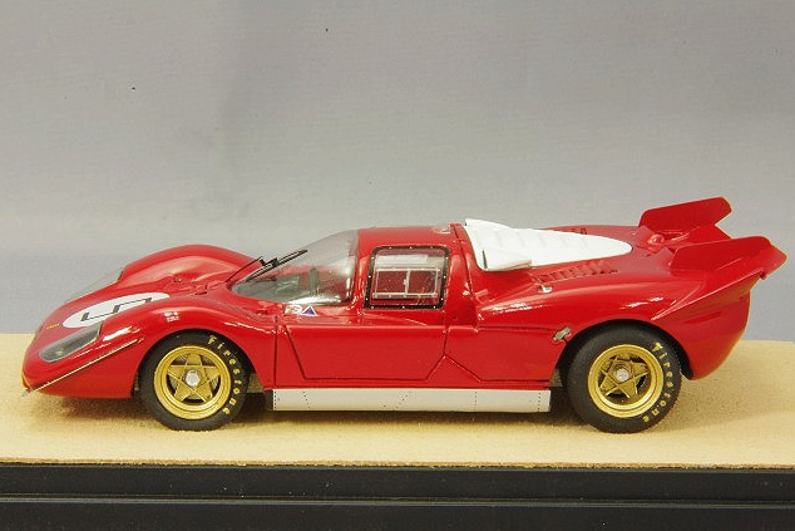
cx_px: 398
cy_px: 267
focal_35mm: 113
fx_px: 2496
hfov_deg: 18.1
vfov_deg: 12.1
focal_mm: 75
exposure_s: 1
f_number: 32
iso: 400
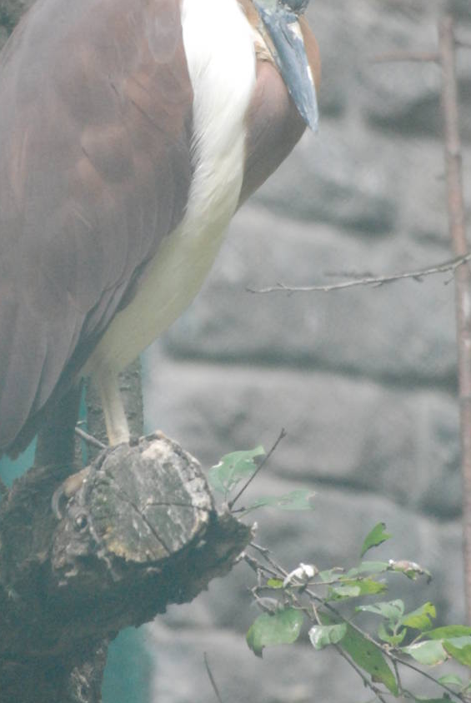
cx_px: 161
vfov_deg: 2.4
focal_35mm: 853
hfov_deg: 1.6
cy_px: 198
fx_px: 16691
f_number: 5.6
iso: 1600
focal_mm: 300
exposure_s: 1/160
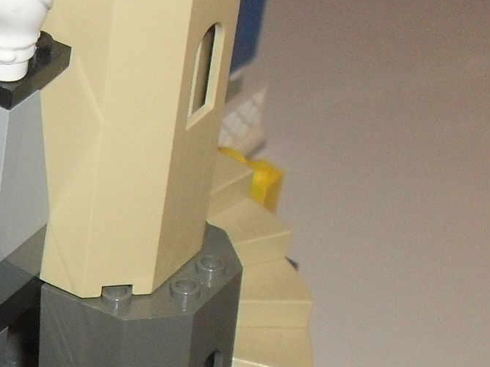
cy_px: 664
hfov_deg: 13.5
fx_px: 1925
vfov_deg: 10.3
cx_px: -277
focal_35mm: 136
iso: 200
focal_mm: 6.3
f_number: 3.2
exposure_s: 1/45
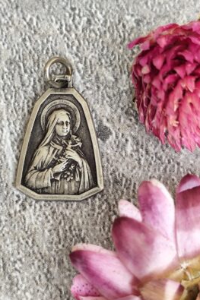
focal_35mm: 98
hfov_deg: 13.9
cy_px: 150
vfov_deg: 20.8
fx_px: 817
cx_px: 88
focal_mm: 6.19
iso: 50
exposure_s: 1/104
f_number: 1.65
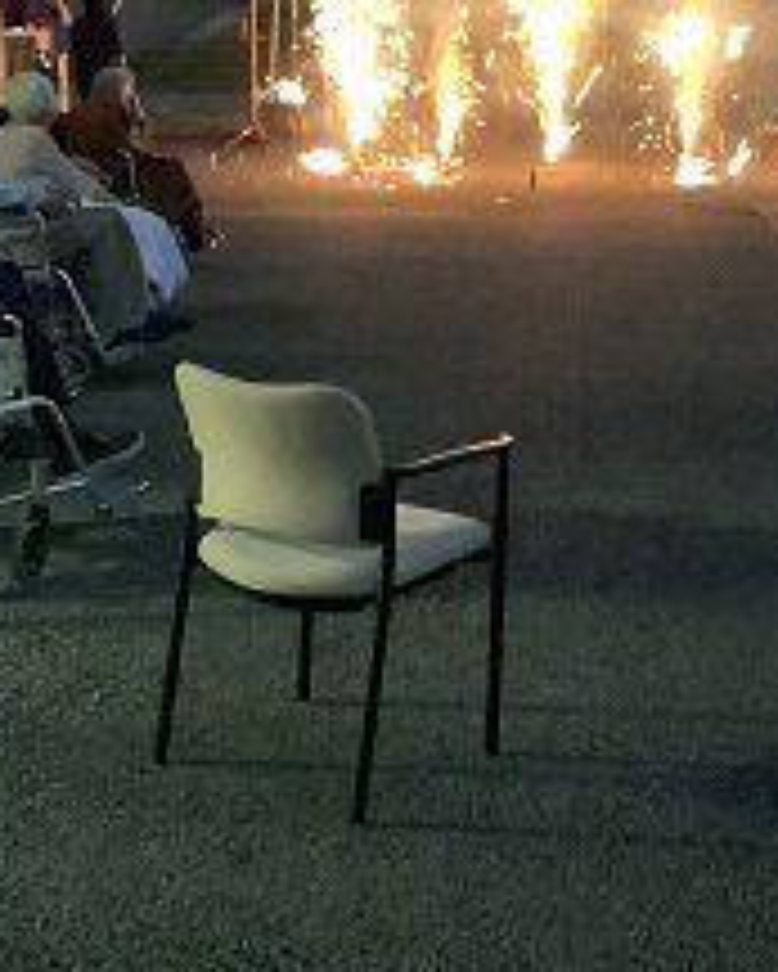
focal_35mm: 70
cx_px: 567
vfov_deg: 26.8
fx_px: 2013
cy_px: 268
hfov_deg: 21.7
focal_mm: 3.3
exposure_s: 1/17
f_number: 2.4
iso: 800
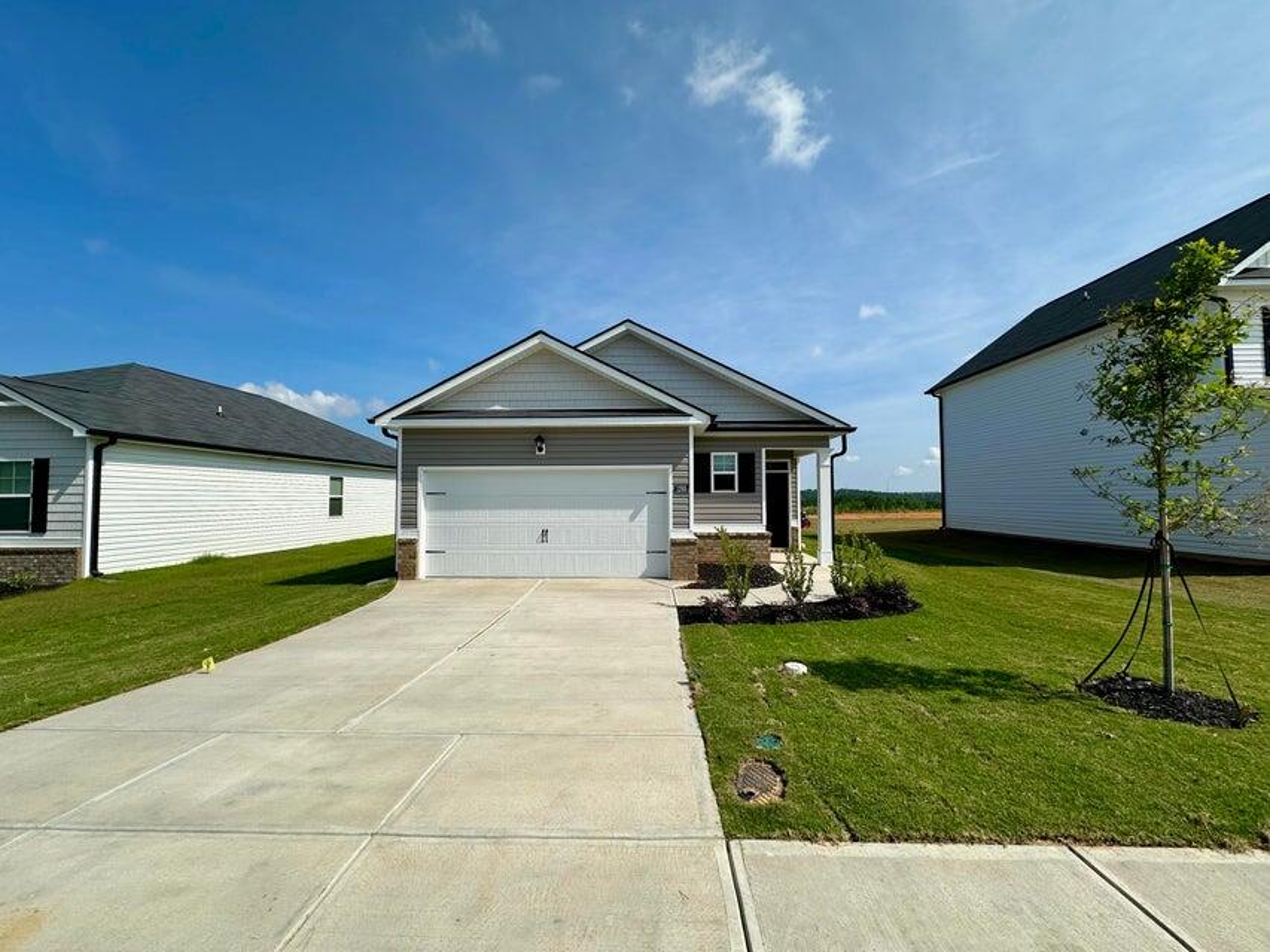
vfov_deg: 85.7
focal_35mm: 14
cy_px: 476
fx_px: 514
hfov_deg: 102.1
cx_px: 635
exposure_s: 1/2959
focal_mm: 2.22
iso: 40
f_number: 2.2
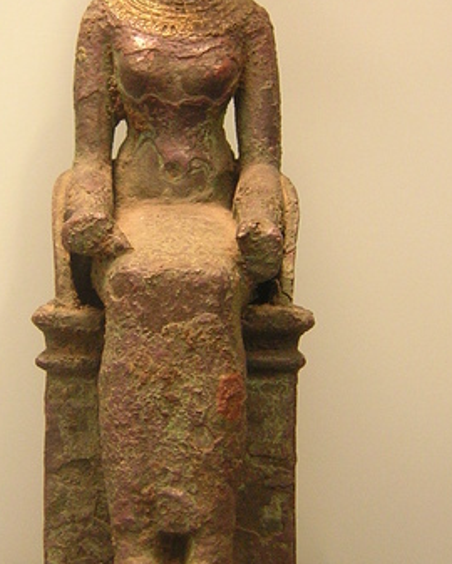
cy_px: 251
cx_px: 158
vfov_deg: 30.9
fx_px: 1019
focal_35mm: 61
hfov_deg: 24.9
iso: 373
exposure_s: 1/3.1
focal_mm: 4.7
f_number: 2.6
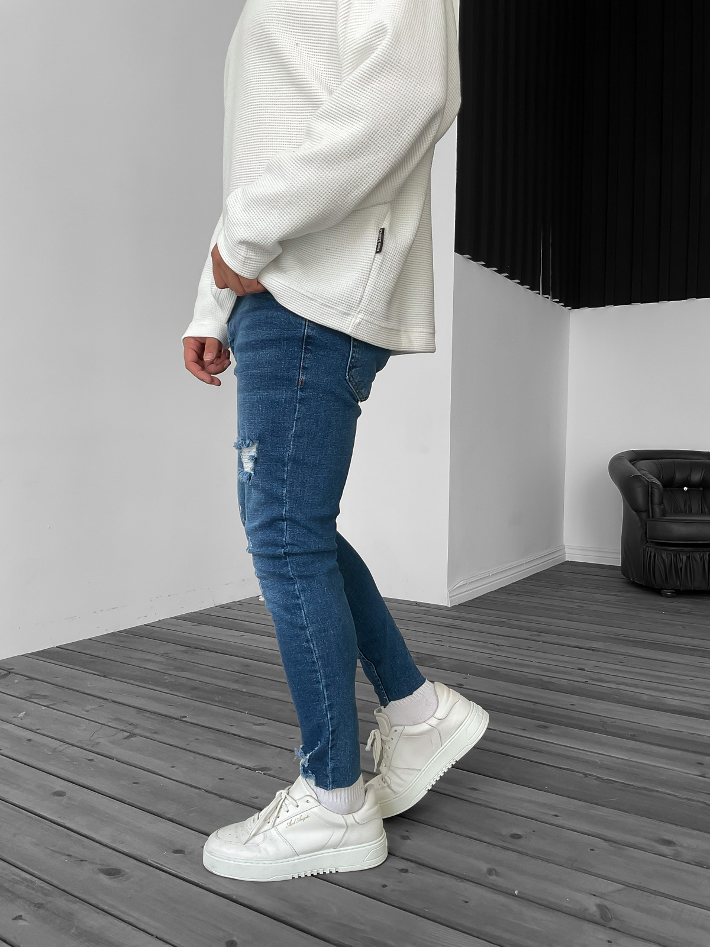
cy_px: 474
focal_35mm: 29
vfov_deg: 61.7
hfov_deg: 48.2
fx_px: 793
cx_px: 355
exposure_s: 1/120
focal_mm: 3
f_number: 1.8
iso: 25
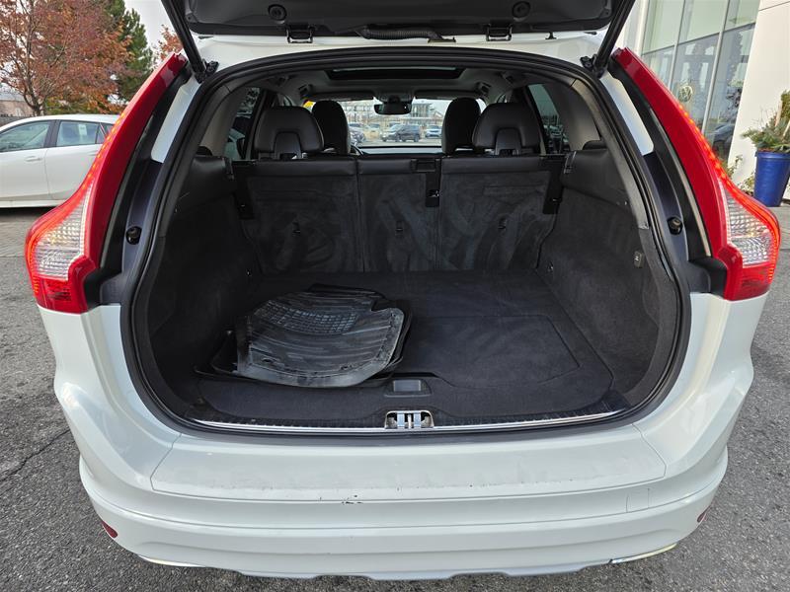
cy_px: 296
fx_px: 525
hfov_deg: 73.9
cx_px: 395
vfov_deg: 58.9
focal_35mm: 23
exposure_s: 1/54
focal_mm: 6.3
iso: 16
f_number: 1.7
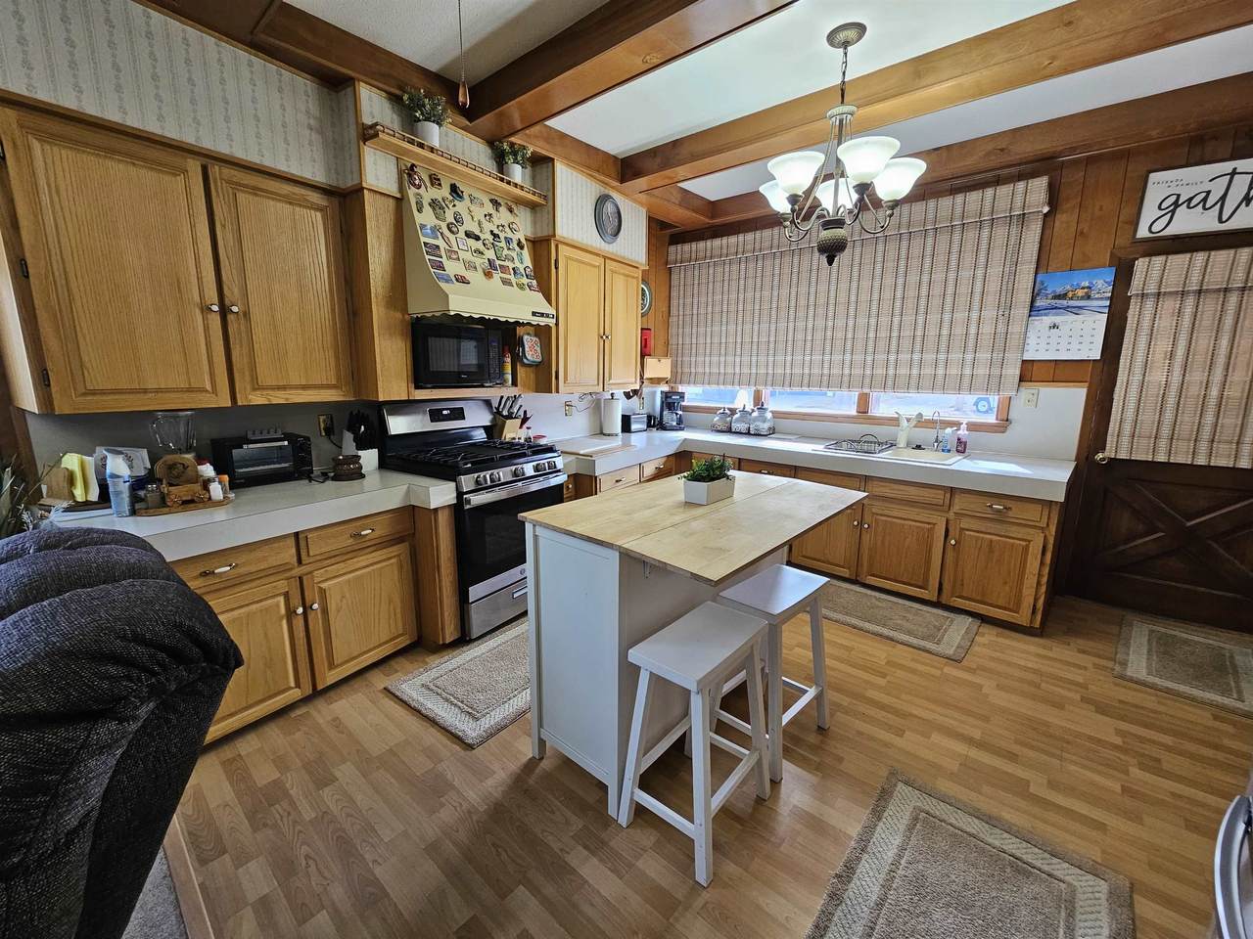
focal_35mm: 13
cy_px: 470
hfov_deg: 106.2
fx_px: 471
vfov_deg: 89.9
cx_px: 626
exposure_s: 1/60
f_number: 2.2
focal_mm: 2.2
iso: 125
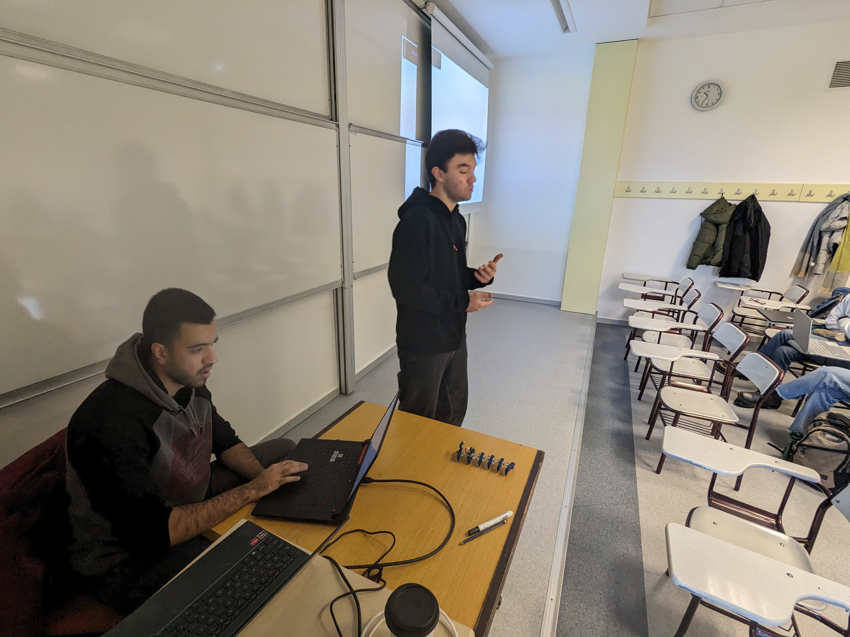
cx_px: 425
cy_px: 318
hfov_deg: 94.5
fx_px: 393
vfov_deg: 78.1
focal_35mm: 16
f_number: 2.2
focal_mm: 2.35
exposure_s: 1/50
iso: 263
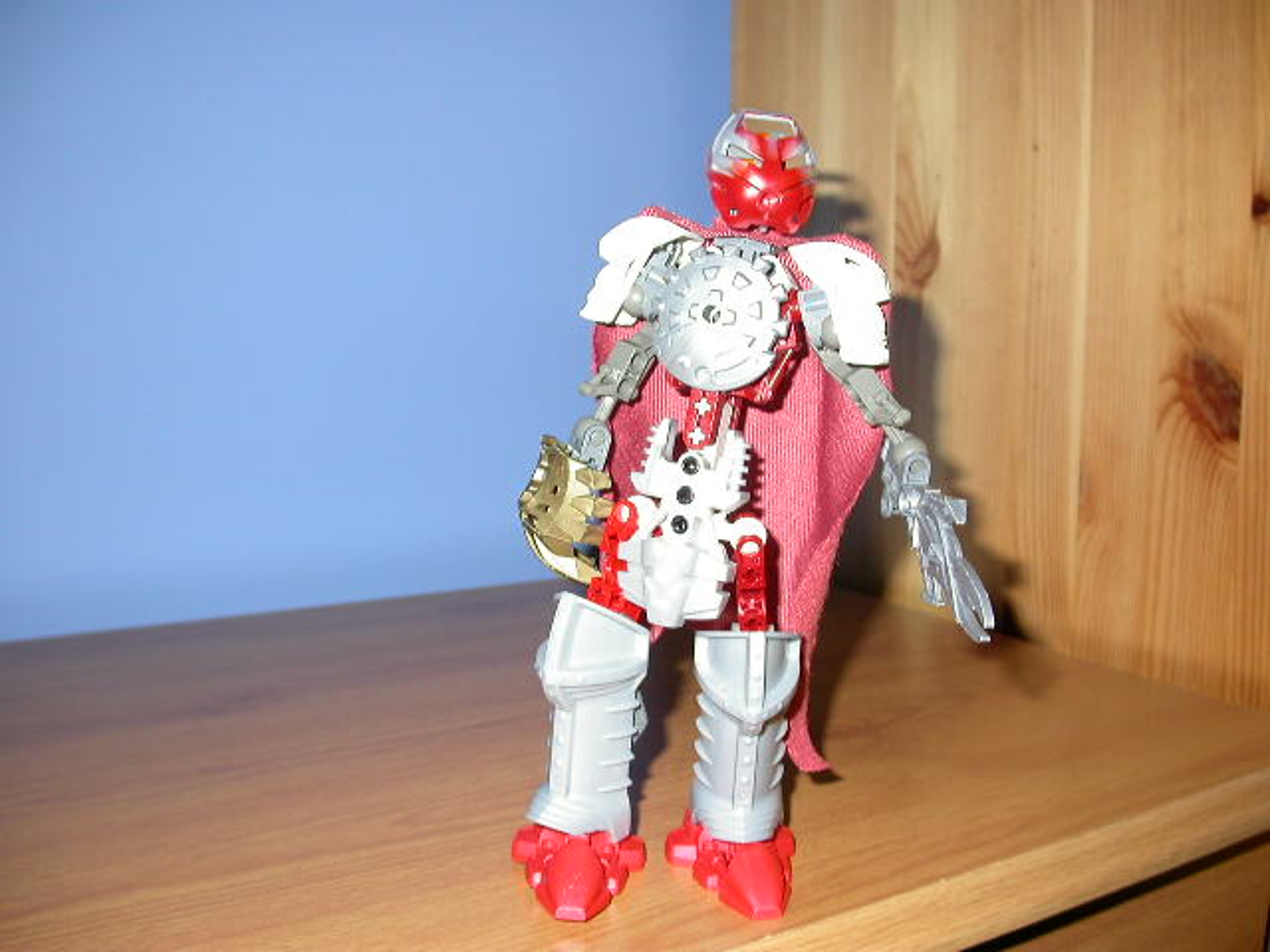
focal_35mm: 38
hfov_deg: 49.0
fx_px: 1394
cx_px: 635
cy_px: 476
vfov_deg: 37.7
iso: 100
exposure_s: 1/60
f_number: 2.6
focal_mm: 7.85
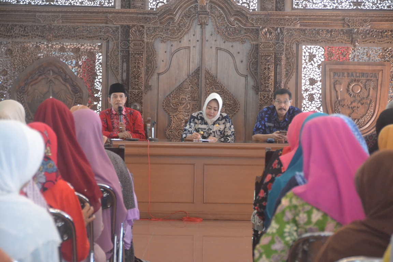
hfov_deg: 16.7
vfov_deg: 11.1
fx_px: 1343
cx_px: 196
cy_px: 131
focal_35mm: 123
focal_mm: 82
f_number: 5
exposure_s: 1/40
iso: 3200
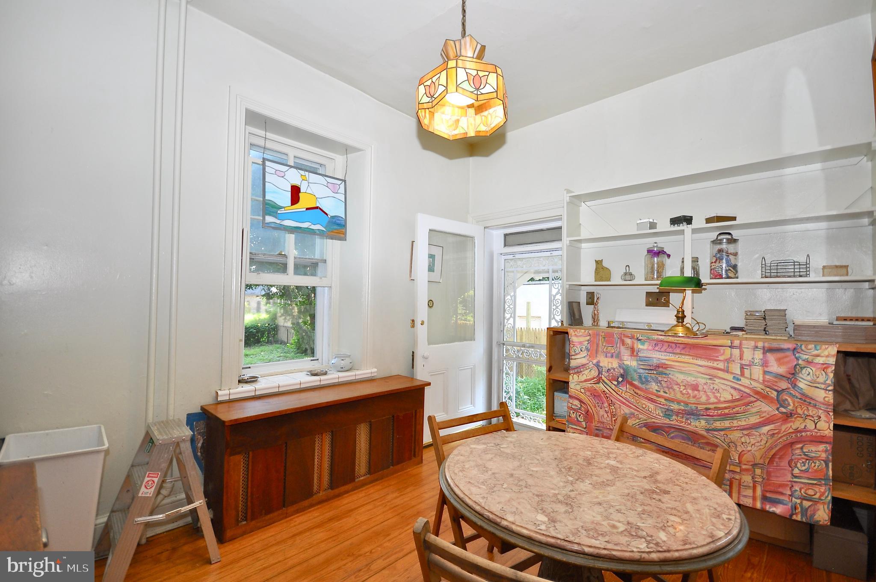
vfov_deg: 77.2
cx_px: 438
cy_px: 291
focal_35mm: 15
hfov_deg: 100.5
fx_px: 365
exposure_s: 1/60
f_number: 4.5
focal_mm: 10
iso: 320
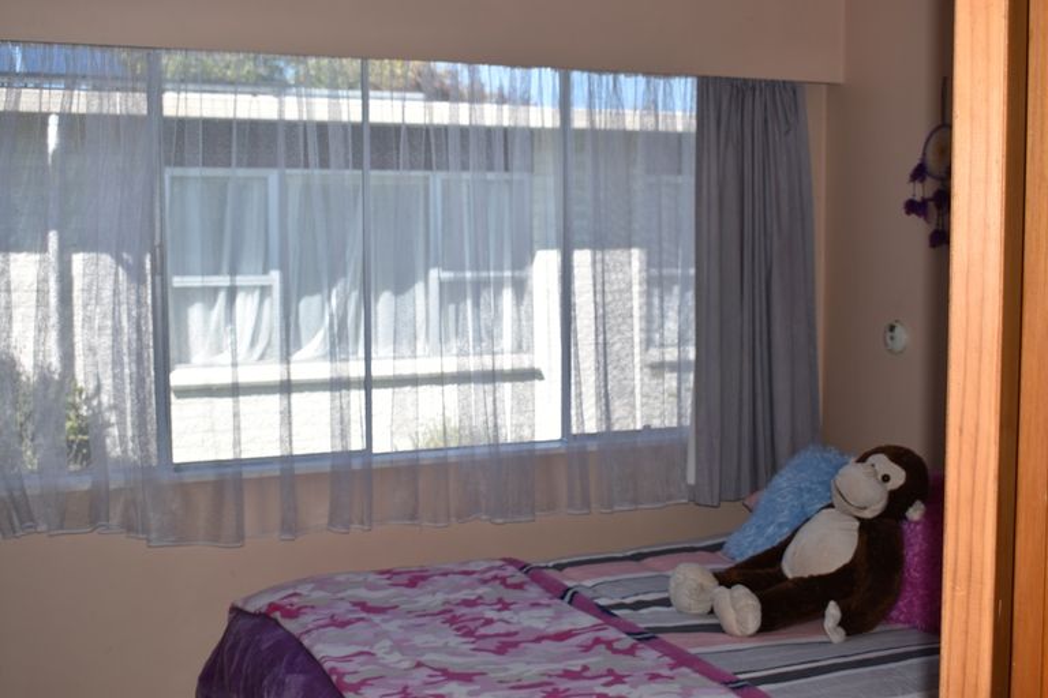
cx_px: 524
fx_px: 1266
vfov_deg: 30.8
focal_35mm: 44
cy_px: 349
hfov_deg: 45.0
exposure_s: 1/160
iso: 100
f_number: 6.3
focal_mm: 29
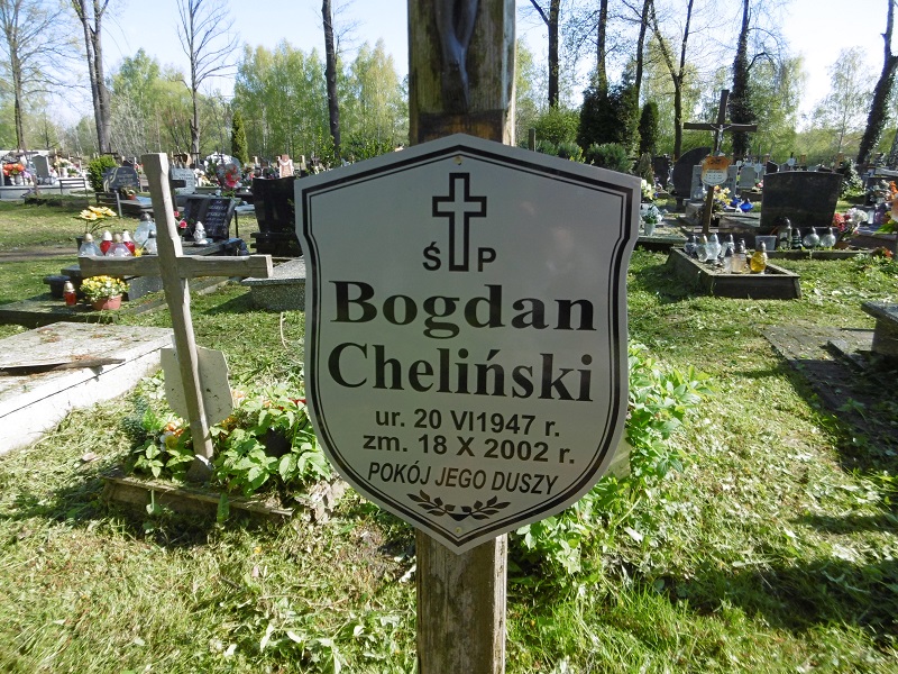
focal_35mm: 24
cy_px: 337
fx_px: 623
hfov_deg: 71.6
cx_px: 449
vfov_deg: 56.8
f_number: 3.1
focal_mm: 4.3
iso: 100
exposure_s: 1/400
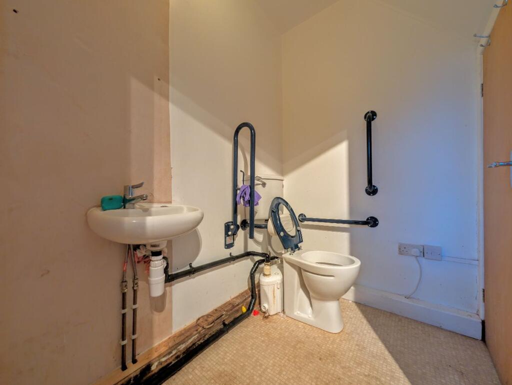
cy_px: 192
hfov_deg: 110.5
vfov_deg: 94.6
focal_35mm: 12
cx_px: 256
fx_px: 178
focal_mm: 2.02
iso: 233
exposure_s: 1/20
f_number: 1.7
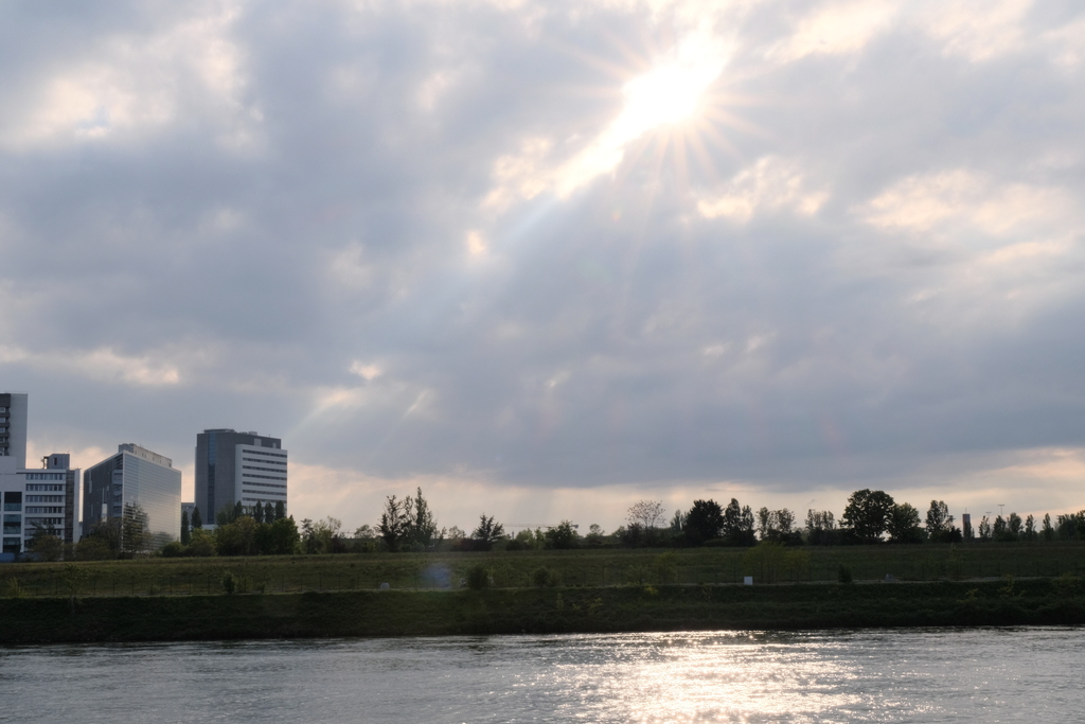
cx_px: 542
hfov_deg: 41.1
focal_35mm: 48
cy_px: 362
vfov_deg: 28.1
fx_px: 1447
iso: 400
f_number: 22
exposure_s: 1/100
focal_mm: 32
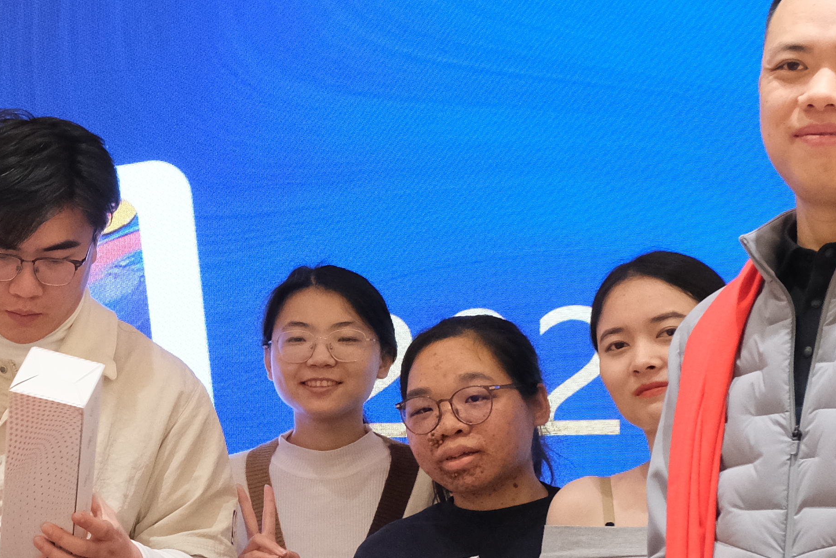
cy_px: 426
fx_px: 2624
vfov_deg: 12.1
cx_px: -56
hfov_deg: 17.6
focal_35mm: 113
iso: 2500
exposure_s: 1/100
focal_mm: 22.1
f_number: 4.2
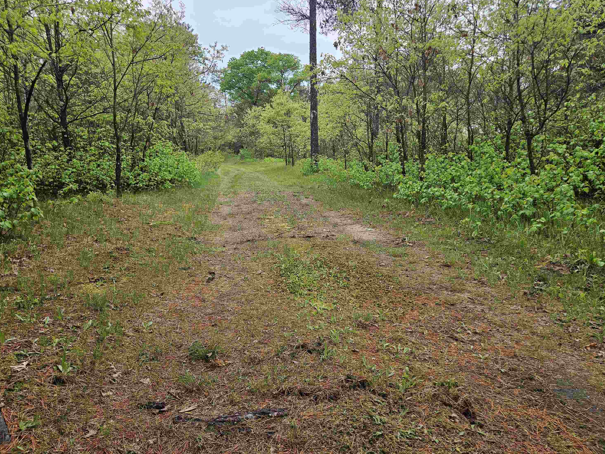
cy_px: 228
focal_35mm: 24
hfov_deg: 71.6
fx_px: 419
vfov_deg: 56.8
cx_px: 297
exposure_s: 1/133
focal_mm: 5.4
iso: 25
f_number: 1.8
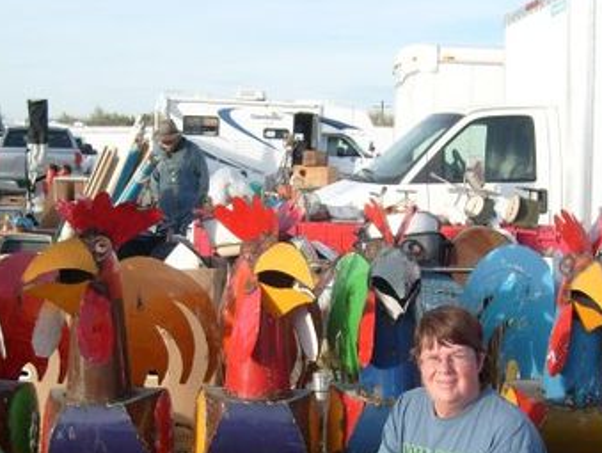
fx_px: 958
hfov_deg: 34.9
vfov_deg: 26.3
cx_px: 326
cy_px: 341
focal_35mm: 55
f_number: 7.1
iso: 80
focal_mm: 5.8
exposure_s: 1/125
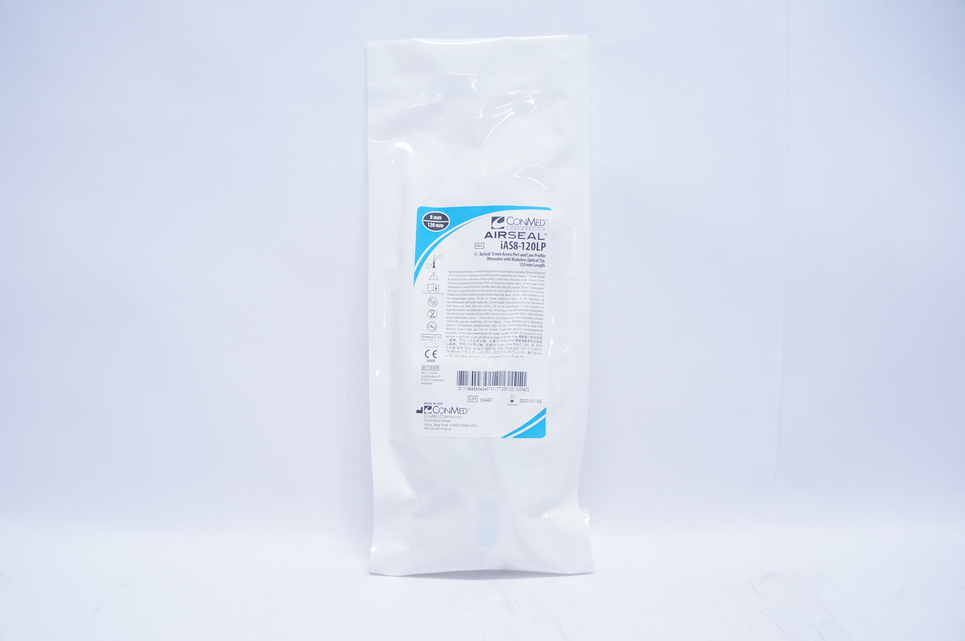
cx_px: 482
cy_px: 320
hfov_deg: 67.4
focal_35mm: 27
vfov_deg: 47.8
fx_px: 723
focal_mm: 18
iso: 800
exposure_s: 1/160
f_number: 3.5
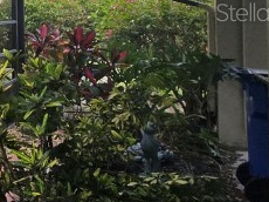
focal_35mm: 58
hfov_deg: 19.1
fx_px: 450
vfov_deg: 24.3
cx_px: -273
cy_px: 12
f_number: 2.2
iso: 50
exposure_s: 1/799
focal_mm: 2.2
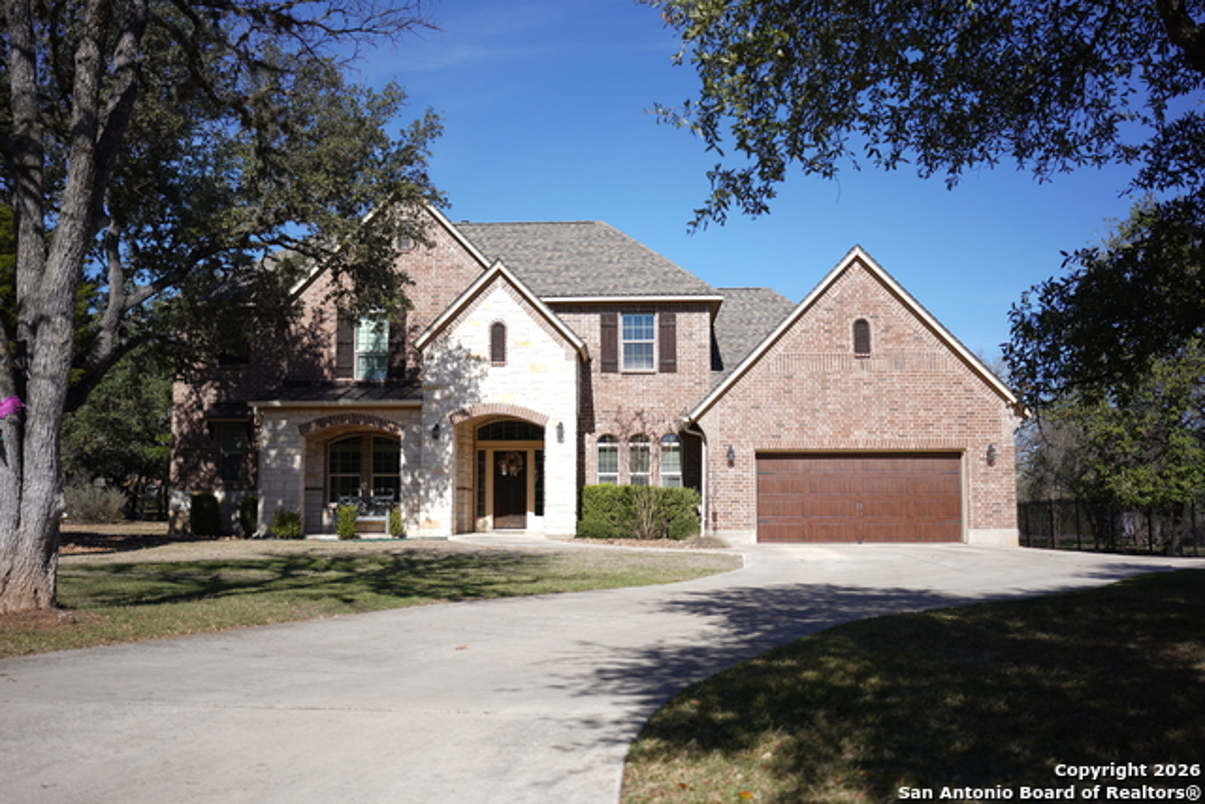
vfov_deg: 37.9
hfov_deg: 54.4
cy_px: 402
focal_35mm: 35
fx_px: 1172
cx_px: 602
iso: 50
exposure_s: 1/1000
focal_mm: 35
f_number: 2.8
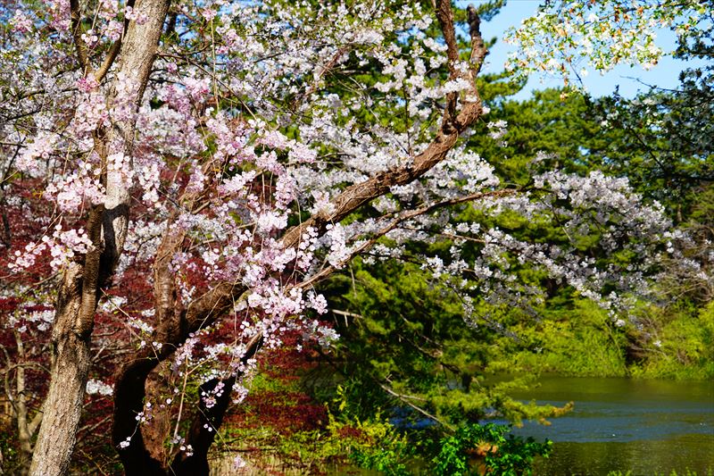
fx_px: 1487
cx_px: 357
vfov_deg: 18.2
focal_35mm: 75
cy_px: 238
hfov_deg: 27.0
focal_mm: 75
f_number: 8
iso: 125
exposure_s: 1/250
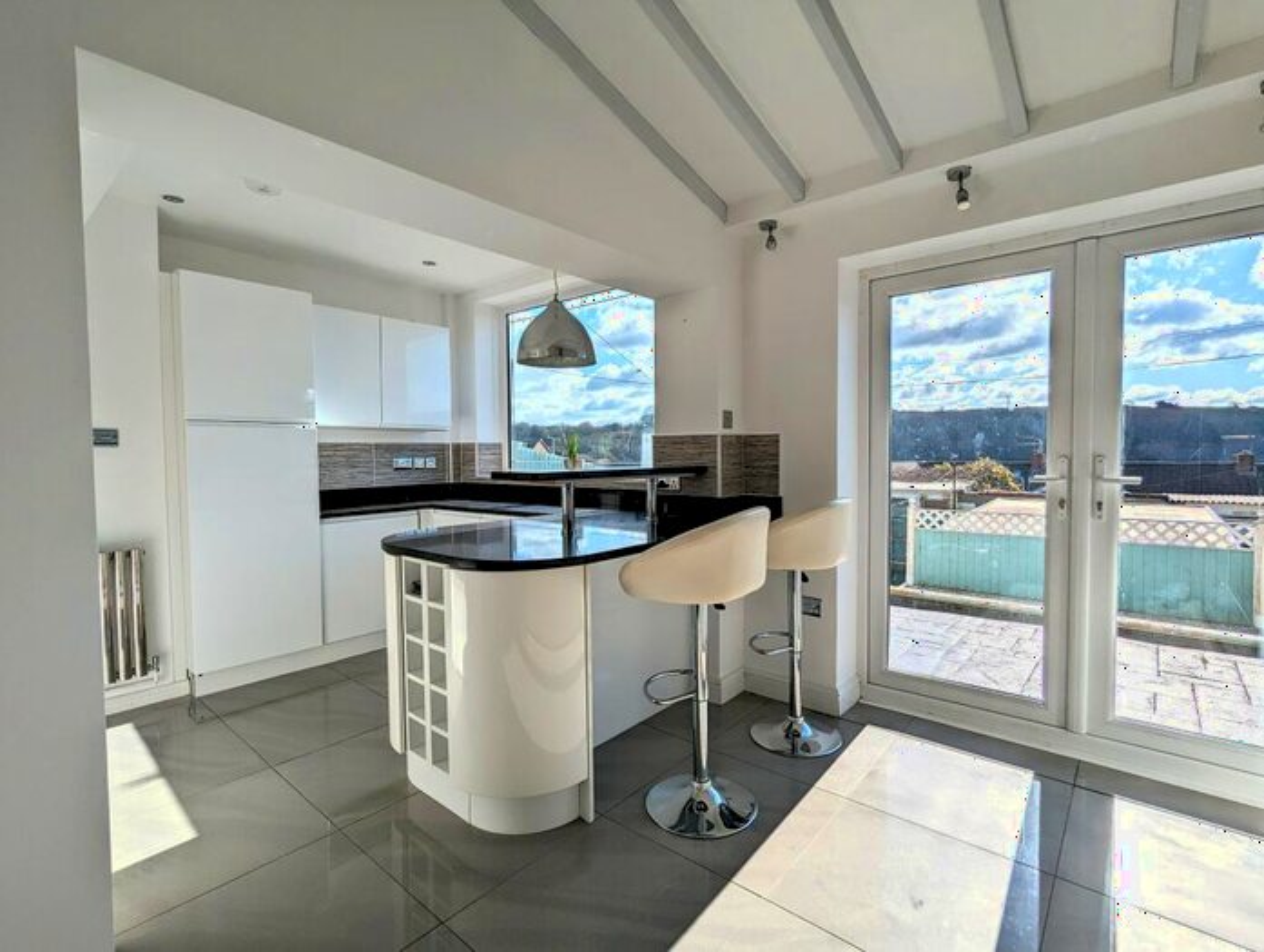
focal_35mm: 16
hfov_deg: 94.4
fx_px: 585
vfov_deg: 78.3
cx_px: 632
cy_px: 476
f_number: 2.2
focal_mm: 2.35
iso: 49
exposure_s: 1/3876
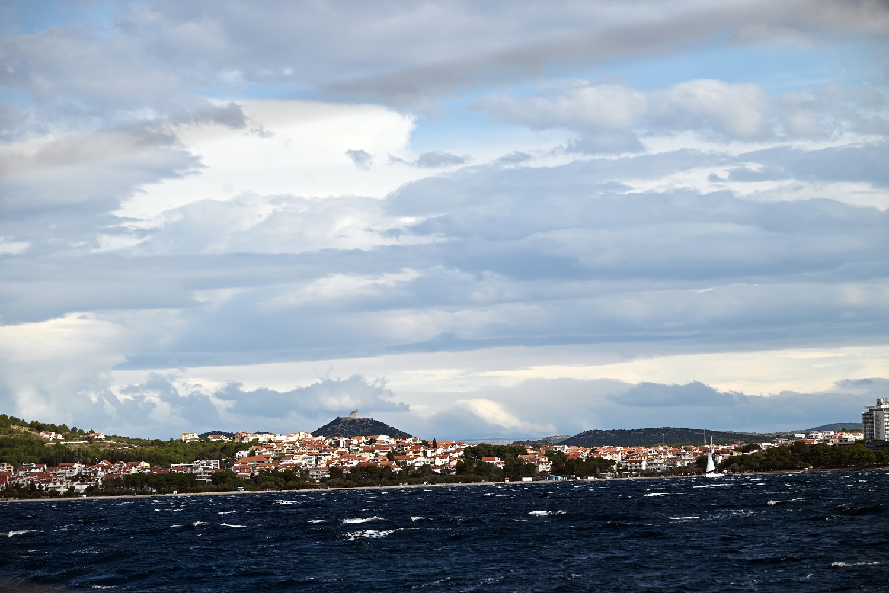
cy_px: 296
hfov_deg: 17.6
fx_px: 2865
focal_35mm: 116
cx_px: 444
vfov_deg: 11.8
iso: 100
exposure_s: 1/800
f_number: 7.1
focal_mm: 116
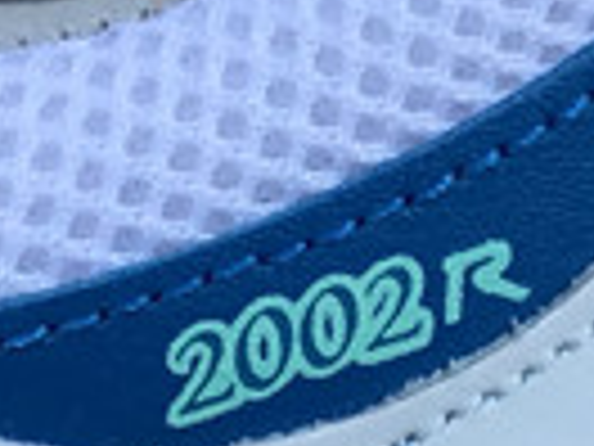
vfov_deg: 7.0
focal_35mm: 212
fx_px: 3638
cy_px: 295
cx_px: 243
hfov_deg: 9.3
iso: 25
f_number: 2.4
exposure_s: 1/562
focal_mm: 3.3
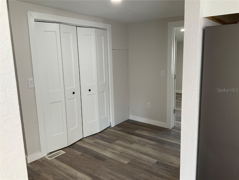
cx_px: 120
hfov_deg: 61.7
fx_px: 200
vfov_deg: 48.2
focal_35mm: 29
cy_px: 90
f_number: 1.8
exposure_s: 1/120
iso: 64
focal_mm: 3
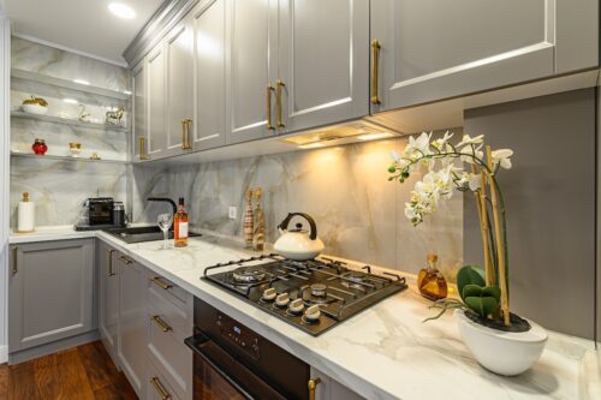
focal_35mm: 16
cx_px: 300
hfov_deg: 96.8
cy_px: 200
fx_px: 267
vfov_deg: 73.7
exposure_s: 1/4
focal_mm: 16
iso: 100
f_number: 10
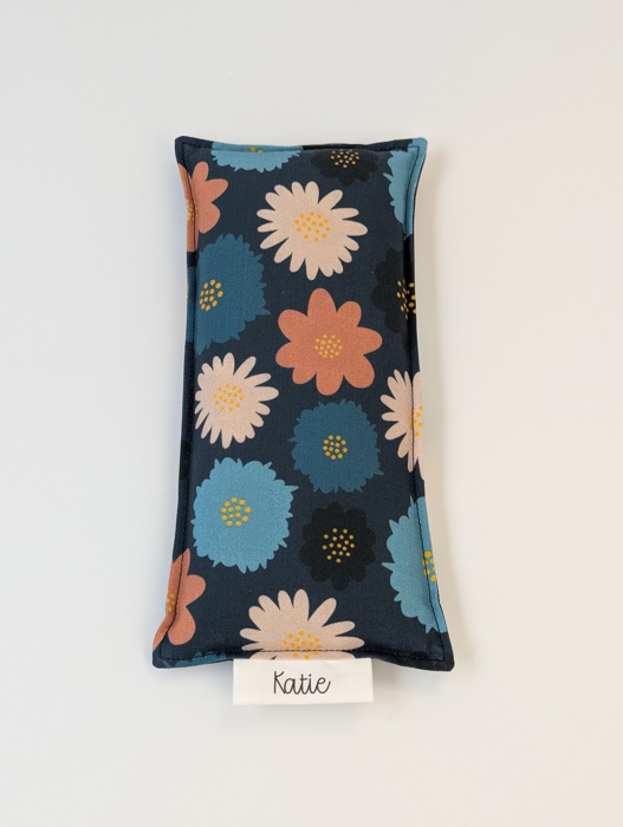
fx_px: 1149
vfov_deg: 39.6
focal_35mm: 48
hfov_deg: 30.3
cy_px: 414
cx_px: 312
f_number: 1.85
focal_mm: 6.81
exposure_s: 1/40
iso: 44
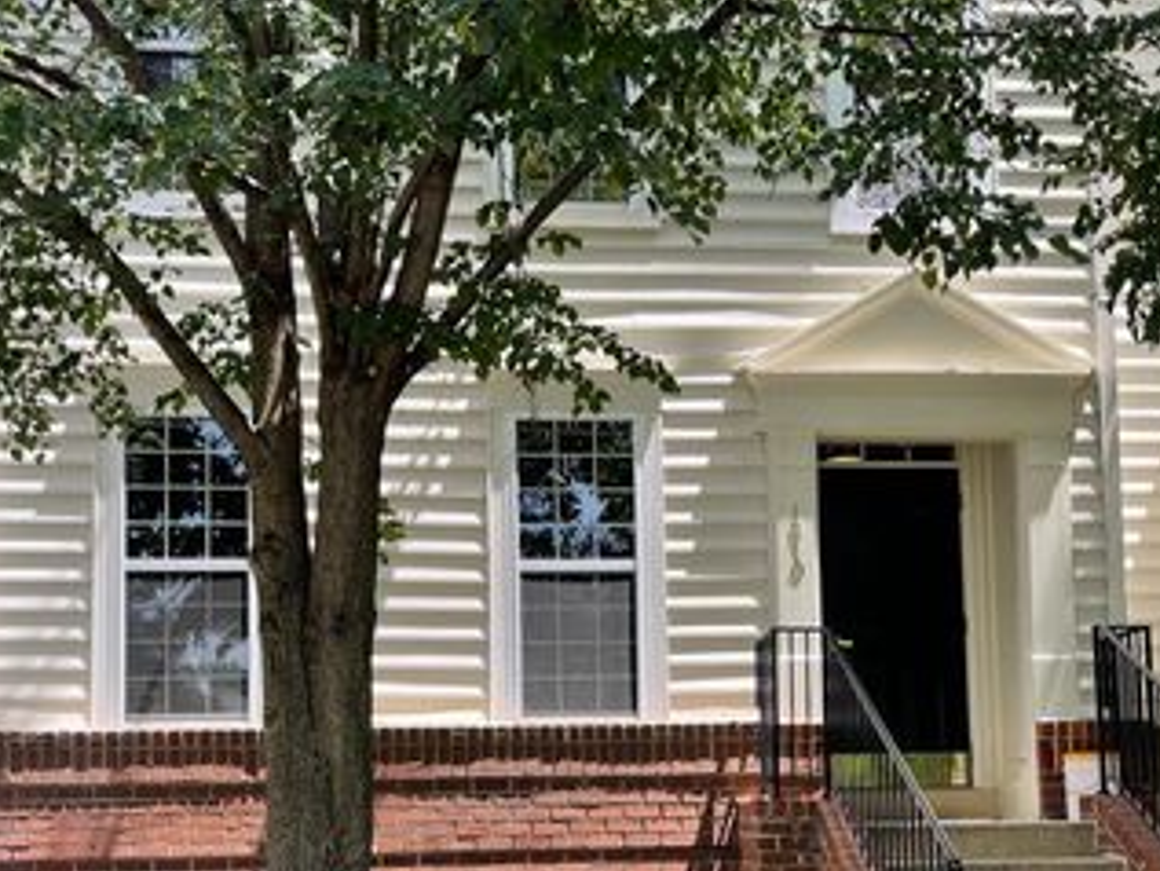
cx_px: 600
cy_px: 683
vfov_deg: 34.2
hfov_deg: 45.8
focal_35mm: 41
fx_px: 1374
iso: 32
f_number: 1.6
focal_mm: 5.1
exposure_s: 1/545
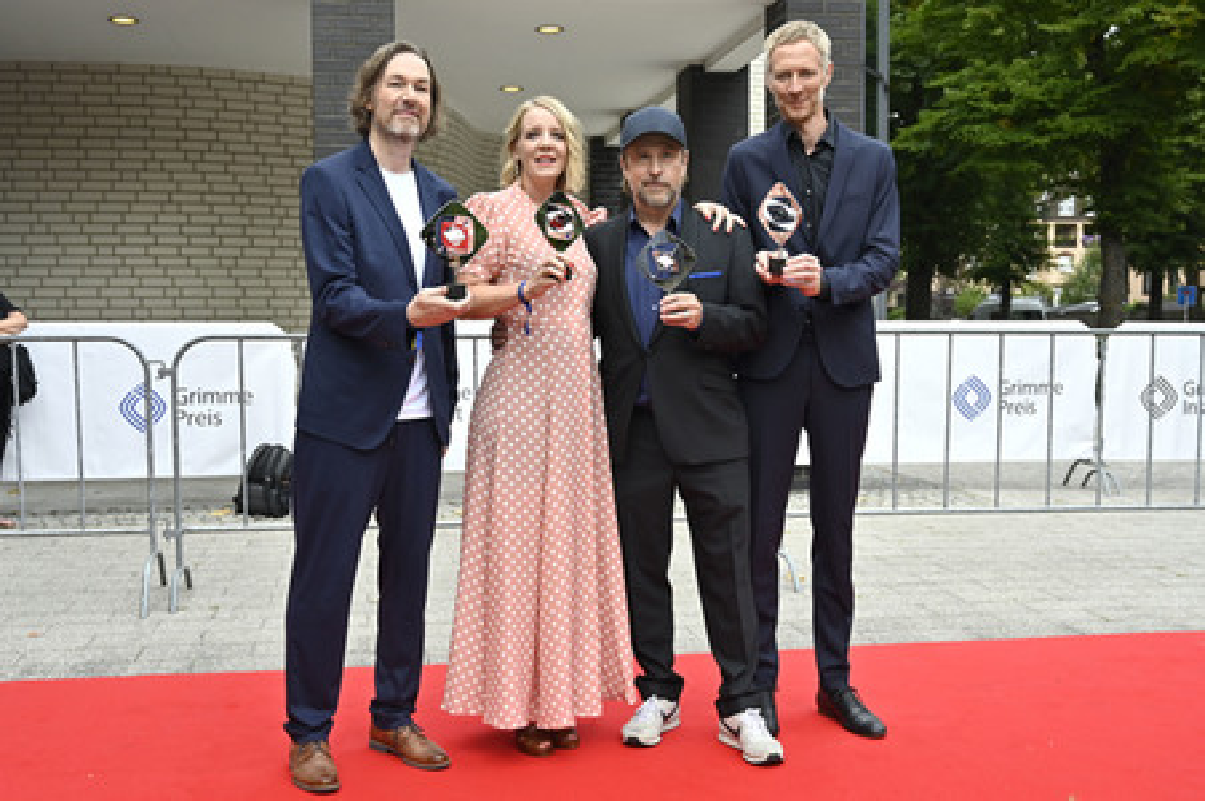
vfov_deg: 38.3
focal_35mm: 34
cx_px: 602
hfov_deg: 55.1
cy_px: 400
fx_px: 1154
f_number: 4.5
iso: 800
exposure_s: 1/500
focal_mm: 34.5
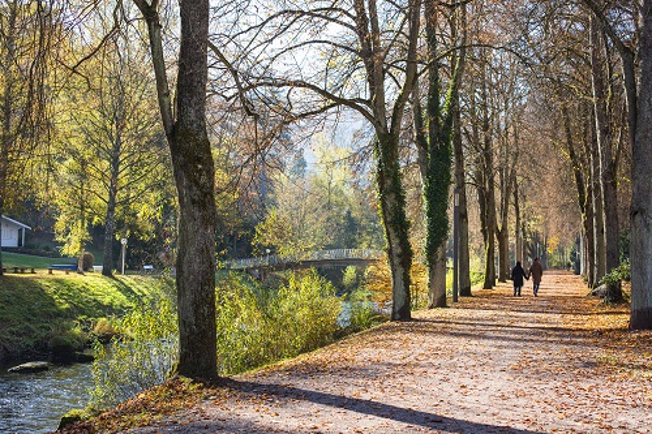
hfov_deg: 39.6
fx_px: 905
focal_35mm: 50
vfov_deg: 27.0
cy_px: 217
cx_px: 326
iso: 100
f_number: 5
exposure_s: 1/250
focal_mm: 50
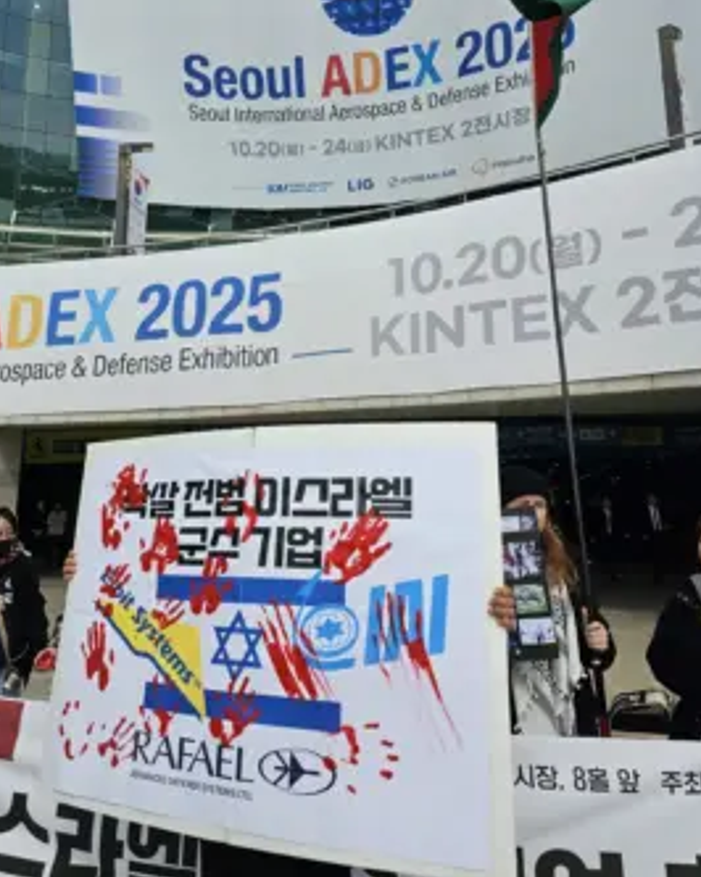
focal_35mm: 27
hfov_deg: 53.1
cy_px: 353
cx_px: 322
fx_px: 701
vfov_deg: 63.5
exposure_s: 1/1414
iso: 10
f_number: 1.7
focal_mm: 6.3
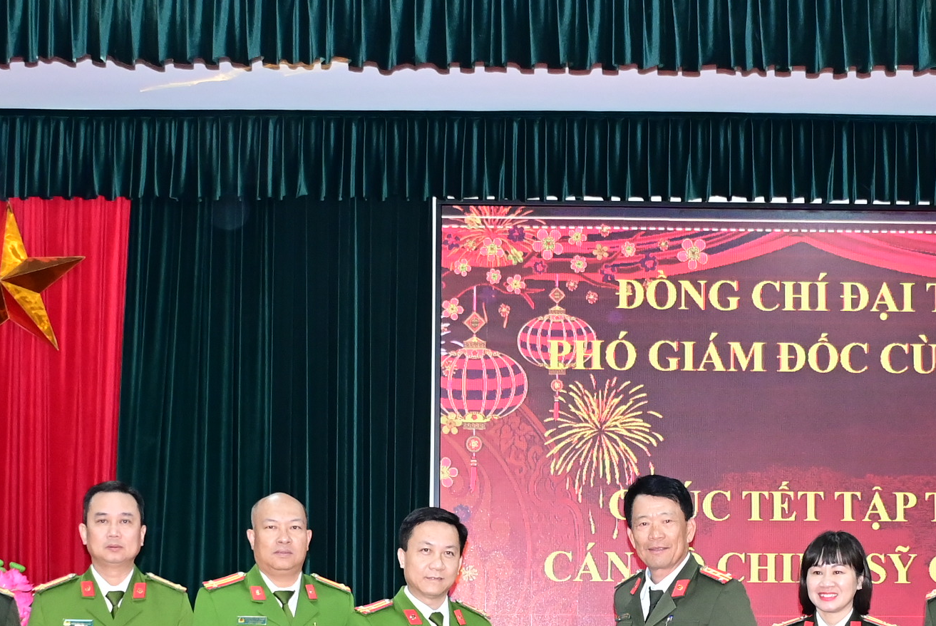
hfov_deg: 27.3
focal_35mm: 74
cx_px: 555
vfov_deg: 18.0
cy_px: 622
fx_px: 1926
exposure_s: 1/200
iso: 1600
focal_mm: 22
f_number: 3.5
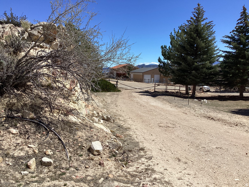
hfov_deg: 58.4
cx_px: 124
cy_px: 94
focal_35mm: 31
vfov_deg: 45.4
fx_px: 223
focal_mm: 3.3
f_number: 2.4
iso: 25
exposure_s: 1/1852
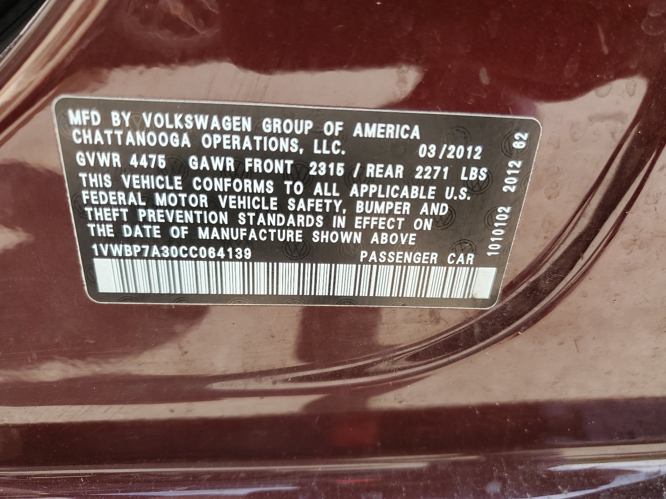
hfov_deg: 67.3
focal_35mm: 26
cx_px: 333
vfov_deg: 53.1
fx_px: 500
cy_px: 250
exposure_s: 1/294
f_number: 1.5
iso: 50
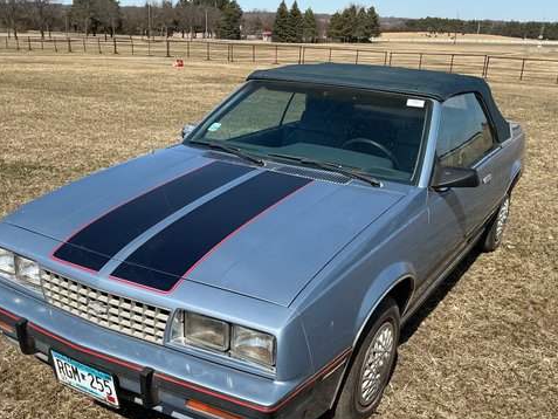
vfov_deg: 38.5
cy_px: 257
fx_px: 597
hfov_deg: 50.1
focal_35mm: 37
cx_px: 272
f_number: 1.8
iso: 25
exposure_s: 1/1786
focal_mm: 3
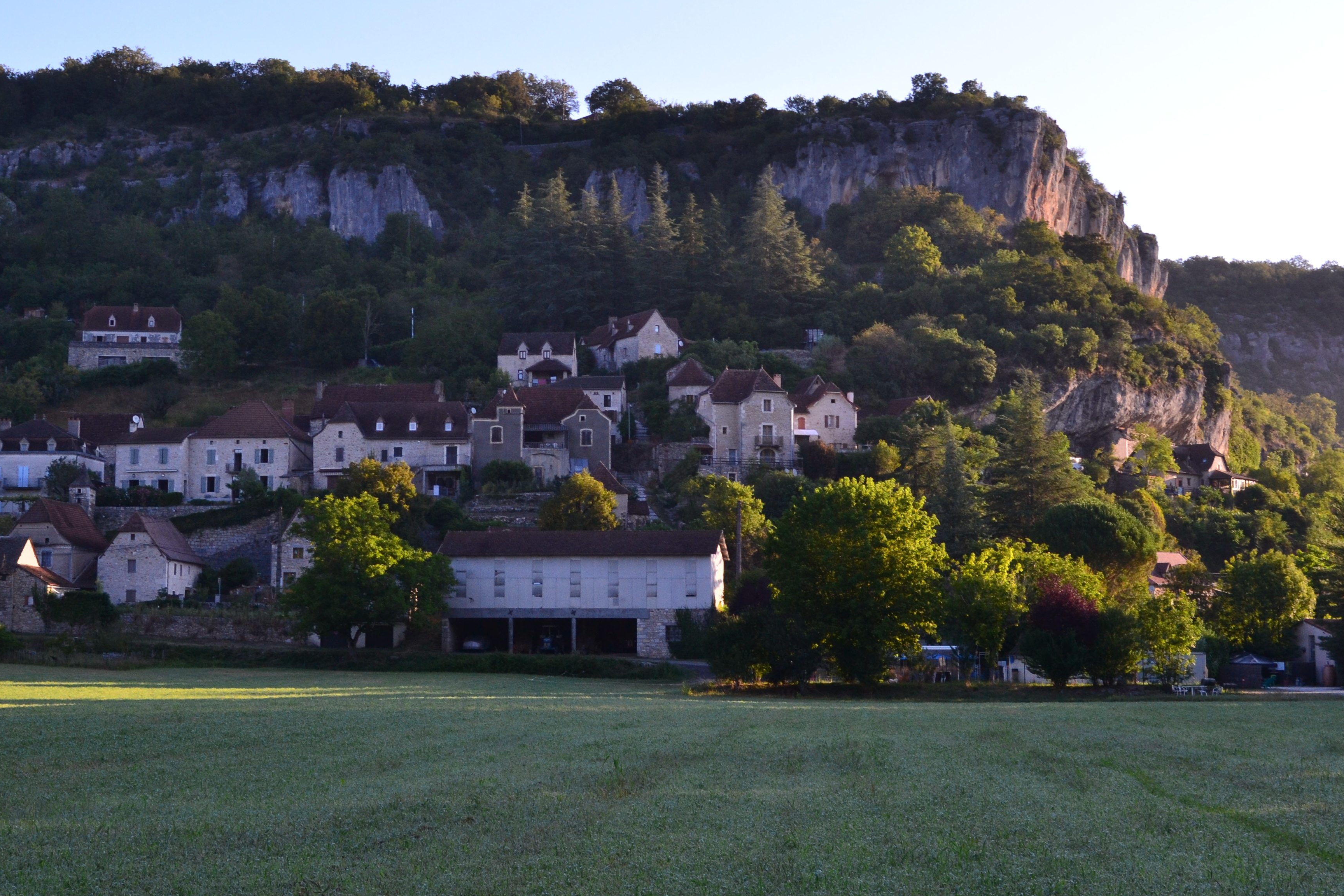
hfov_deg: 31.4
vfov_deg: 21.2
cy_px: 352
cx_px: 599
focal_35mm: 64
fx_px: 2389
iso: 400
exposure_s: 1/160
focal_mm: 32
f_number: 10
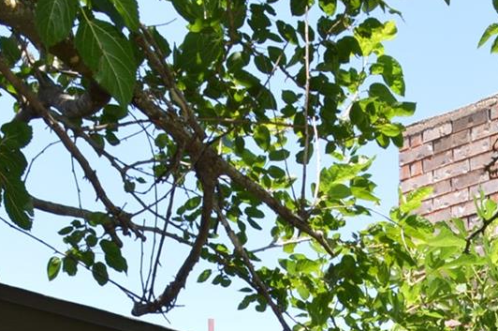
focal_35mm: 104
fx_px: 1436
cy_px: 604
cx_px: 504
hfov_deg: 19.1
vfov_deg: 12.0
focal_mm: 18
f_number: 8
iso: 100
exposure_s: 1/60
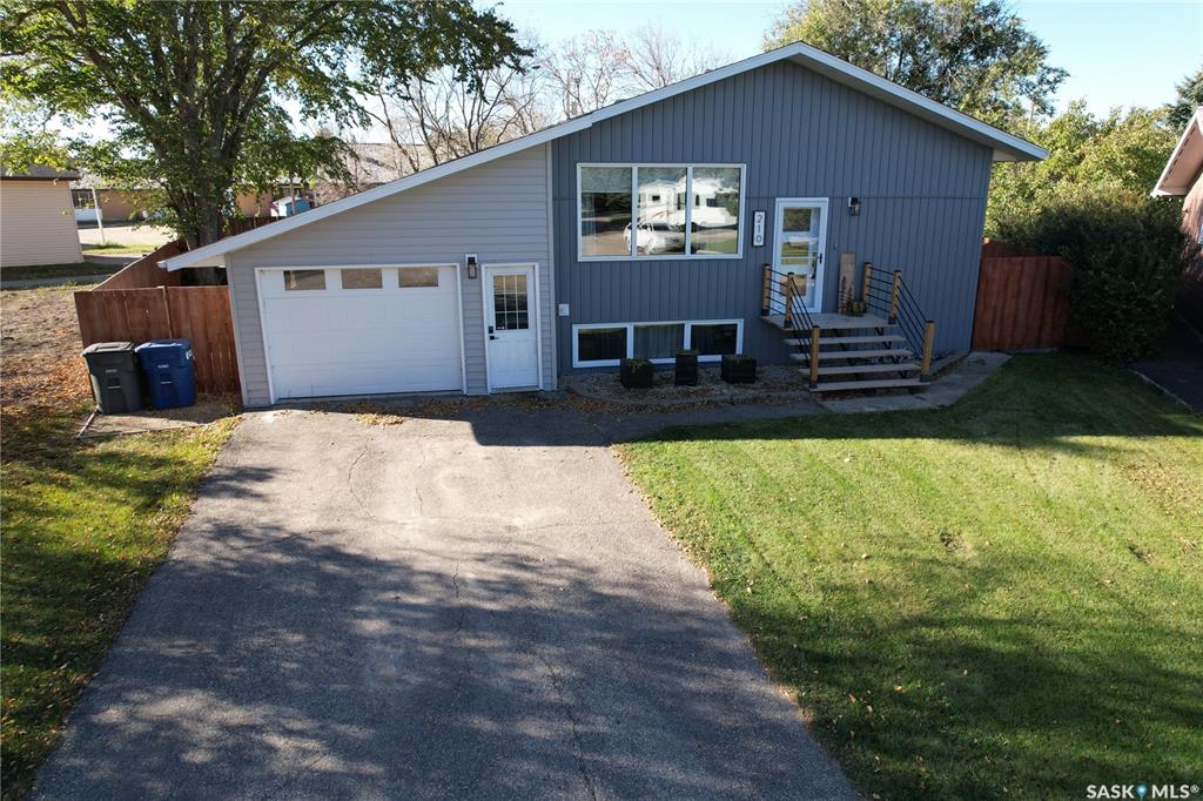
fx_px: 735
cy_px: 400
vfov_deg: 57.2
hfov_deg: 78.6
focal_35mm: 22
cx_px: 602
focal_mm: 8.38
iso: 110
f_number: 2.8
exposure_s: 1/500
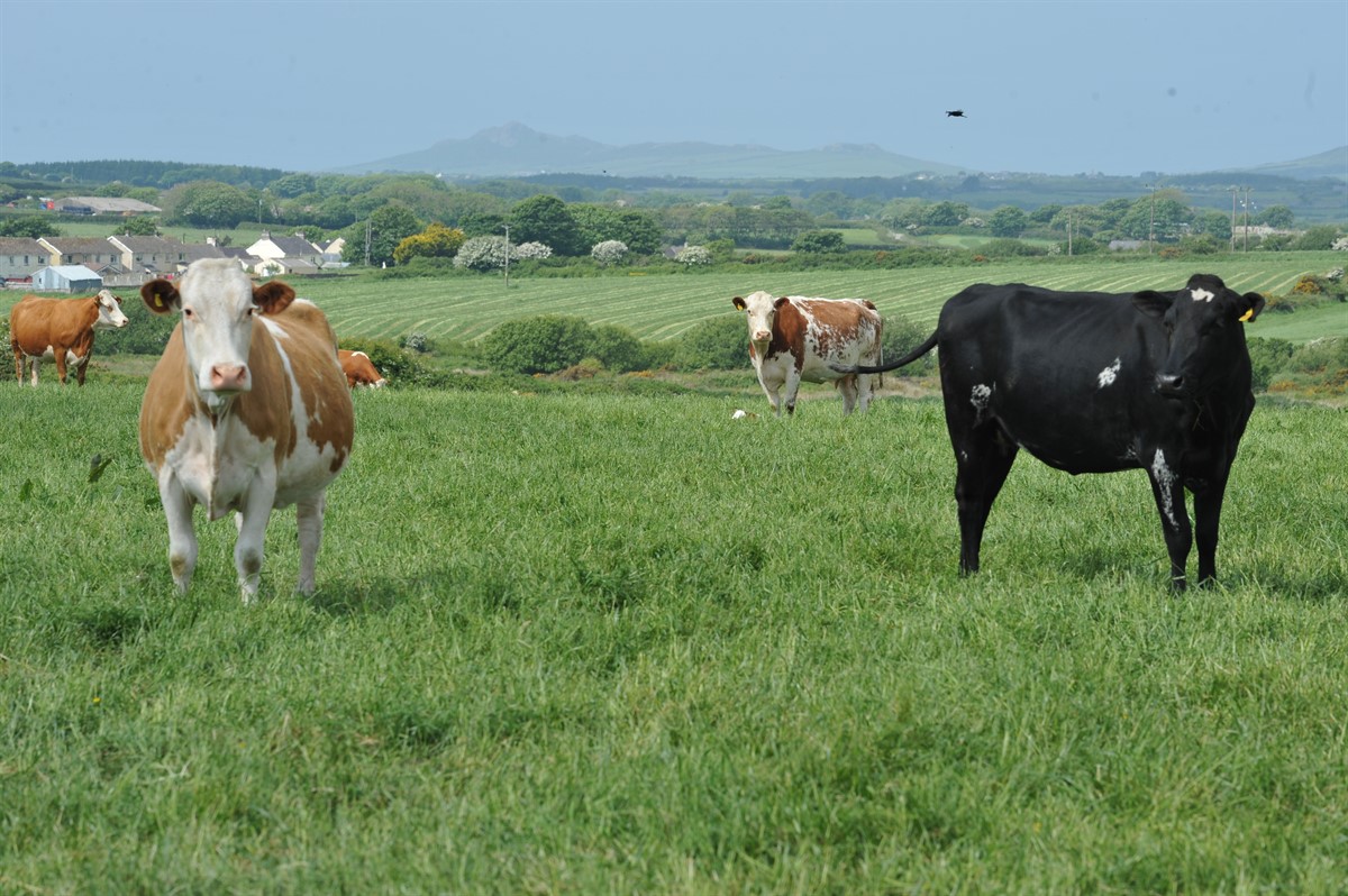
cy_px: 448
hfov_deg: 12.8
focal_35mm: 160
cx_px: 674
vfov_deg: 8.6
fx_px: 5986
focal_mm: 160
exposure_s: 1/400
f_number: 11
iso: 400
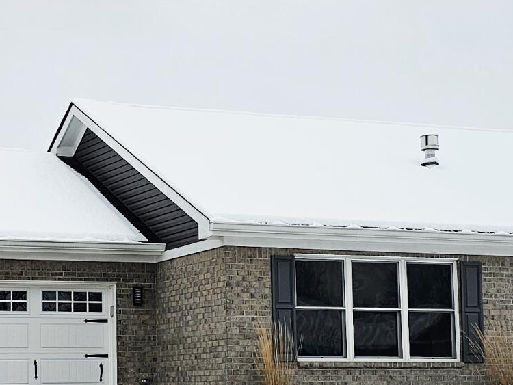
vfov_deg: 16.0
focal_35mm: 92
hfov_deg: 21.1
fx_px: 1364
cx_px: 131
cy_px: 267
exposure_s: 1/435
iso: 10
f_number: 1.7
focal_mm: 6.3
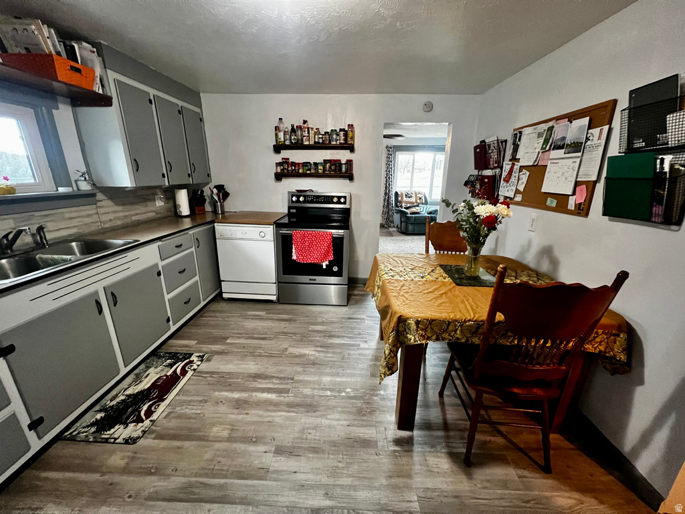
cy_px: 257
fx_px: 257
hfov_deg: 106.2
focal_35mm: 13
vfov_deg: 89.9
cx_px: 342
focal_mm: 1.57
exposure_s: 1/60
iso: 1000
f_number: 1.8
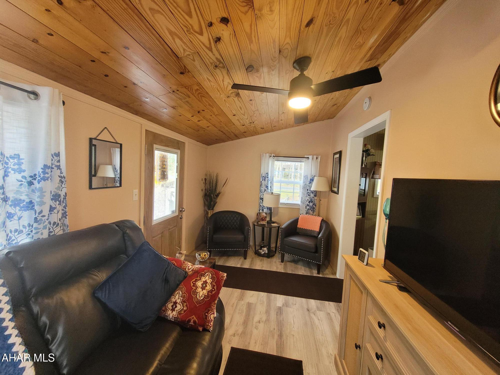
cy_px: 188
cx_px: 250
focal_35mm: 13
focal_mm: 1.74
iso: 320
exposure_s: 1/60
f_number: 2.2
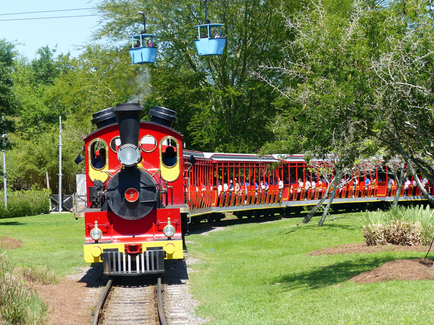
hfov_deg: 17.3
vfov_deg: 13.0
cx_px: 217
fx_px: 1429
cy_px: 162
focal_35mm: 114
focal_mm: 20.5
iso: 100
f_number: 4
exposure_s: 1/500
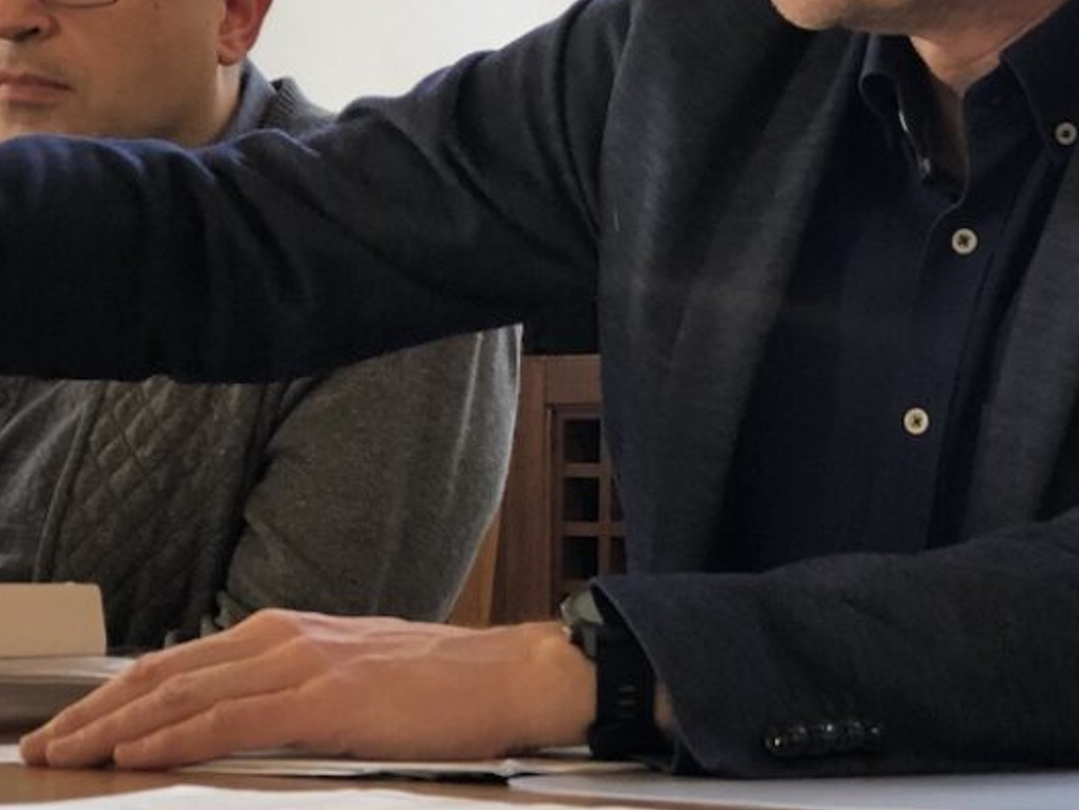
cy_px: 375
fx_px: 3928
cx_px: 689
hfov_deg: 15.6
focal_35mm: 126
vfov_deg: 11.8
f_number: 2.8
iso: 125
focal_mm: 6.6
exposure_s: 1/30
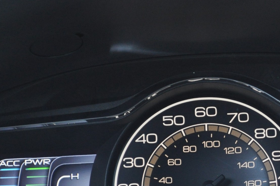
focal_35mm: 163
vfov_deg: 8.4
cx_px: 211
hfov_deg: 12.6
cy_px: 148
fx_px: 1267
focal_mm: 48
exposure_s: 1/60
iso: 800
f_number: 5.3
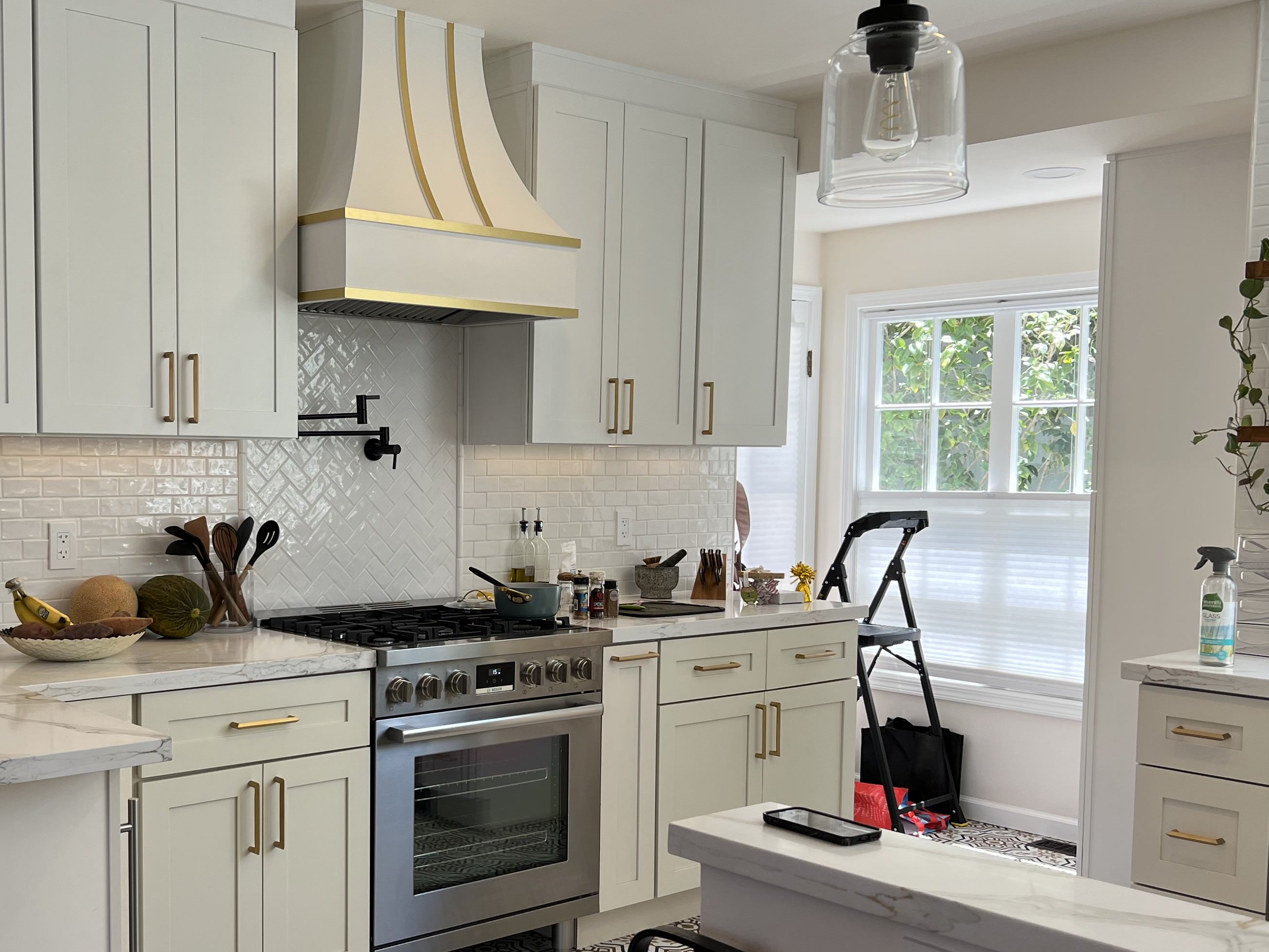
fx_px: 1466
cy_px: 557
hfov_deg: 46.2
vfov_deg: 35.9
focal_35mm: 40
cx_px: 443
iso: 50
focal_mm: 5.7
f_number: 1.5
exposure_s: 1/310
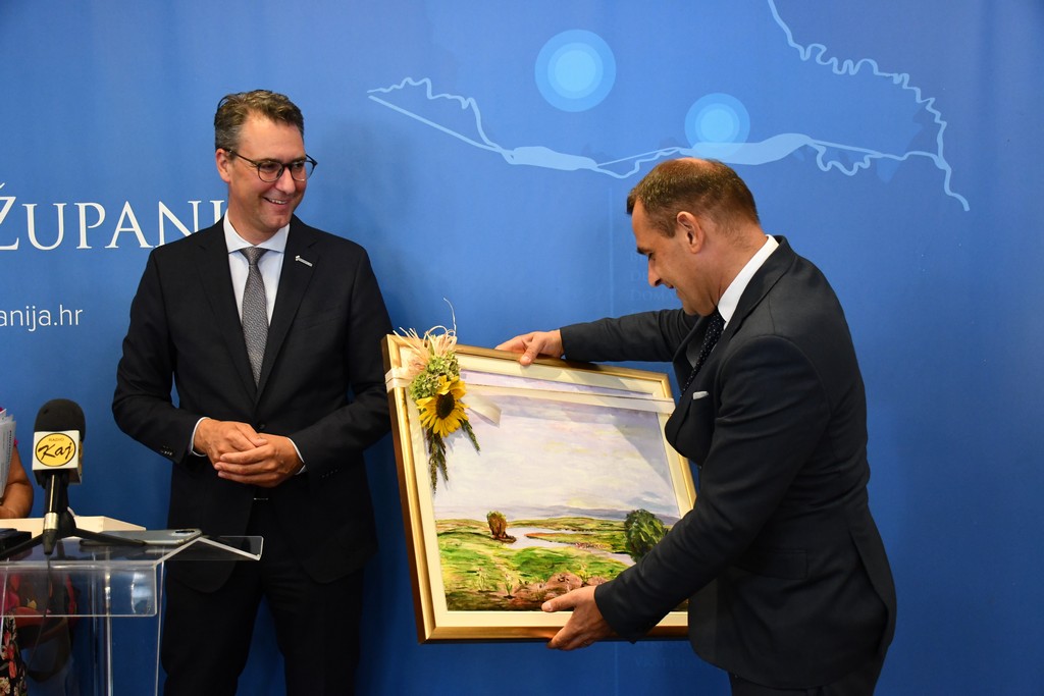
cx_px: 522
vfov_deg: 34.2
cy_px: 348
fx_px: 1131
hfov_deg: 49.5
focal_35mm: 39
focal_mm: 26
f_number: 3.8
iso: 2000
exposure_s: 1/125
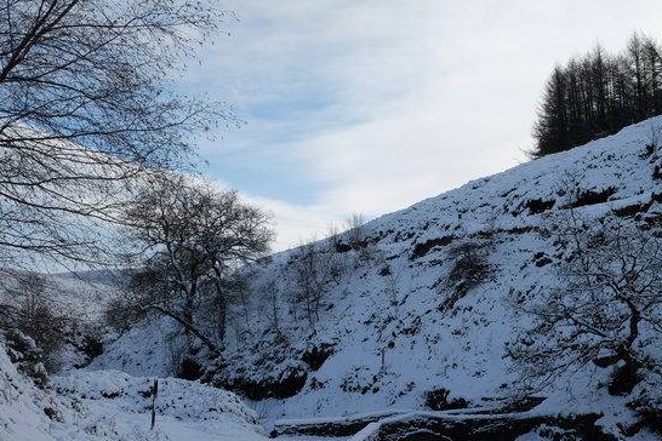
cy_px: 307
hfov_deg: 43.5
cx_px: 379
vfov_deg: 29.6
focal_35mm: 45
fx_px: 827
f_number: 8
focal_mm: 20.5
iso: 200
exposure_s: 1/340
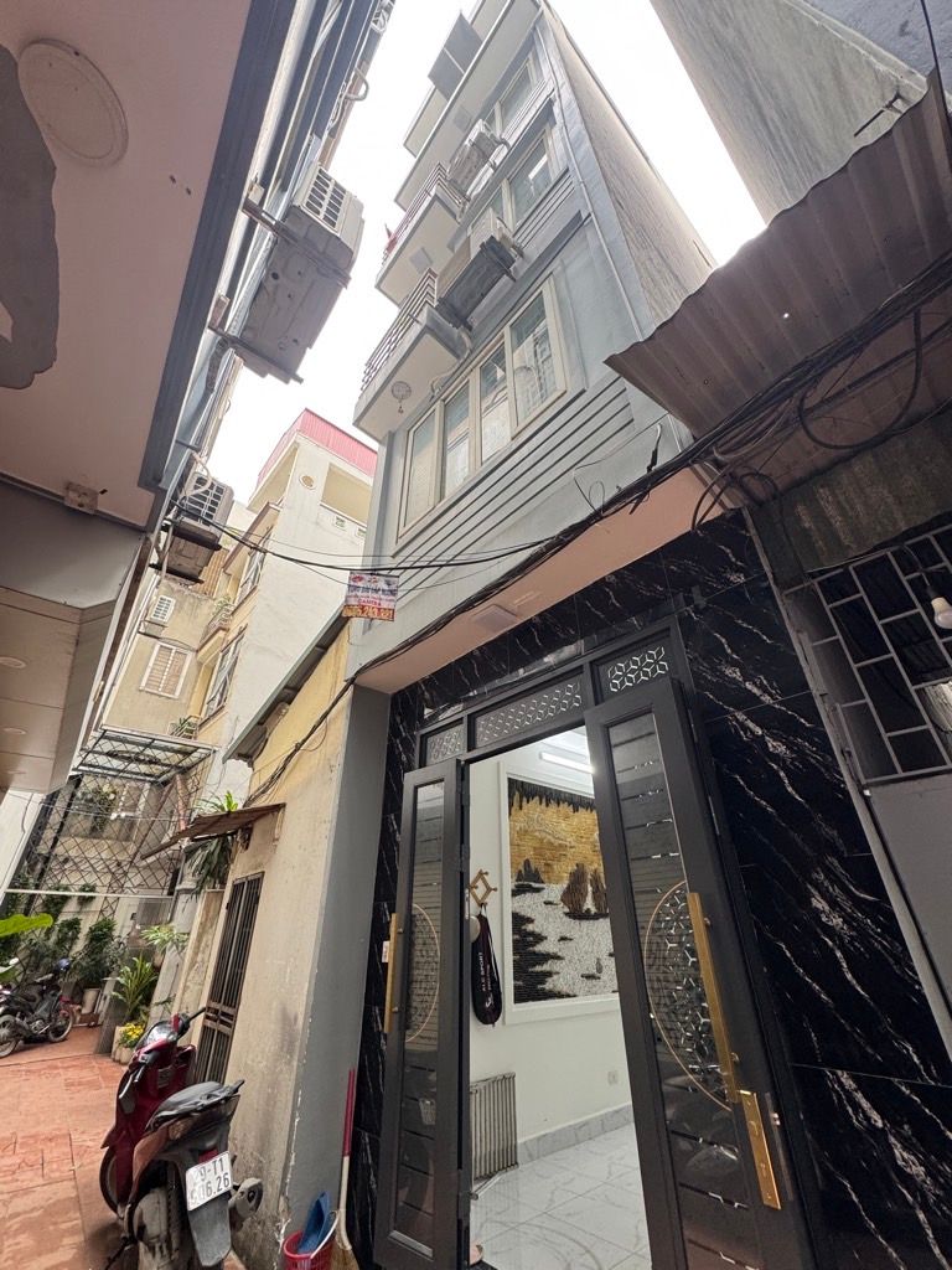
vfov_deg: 102.1
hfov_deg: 85.7
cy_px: 635
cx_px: 476
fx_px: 513
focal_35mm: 14
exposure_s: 1/99
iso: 200
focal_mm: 2.22
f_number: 2.2
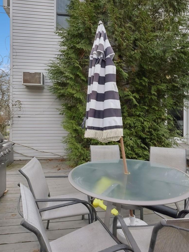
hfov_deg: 63.4
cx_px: 97
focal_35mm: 21
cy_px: 123
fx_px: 153
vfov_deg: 79.0
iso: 640
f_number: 8
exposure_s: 1/500
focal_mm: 14
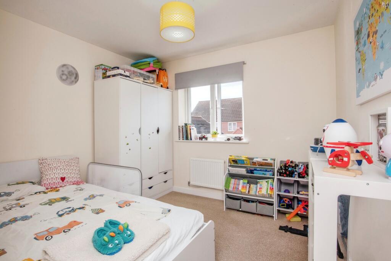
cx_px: 196
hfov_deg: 93.3
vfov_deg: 70.5
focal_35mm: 17
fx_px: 185
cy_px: 130
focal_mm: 17
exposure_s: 1/60
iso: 400
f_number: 22
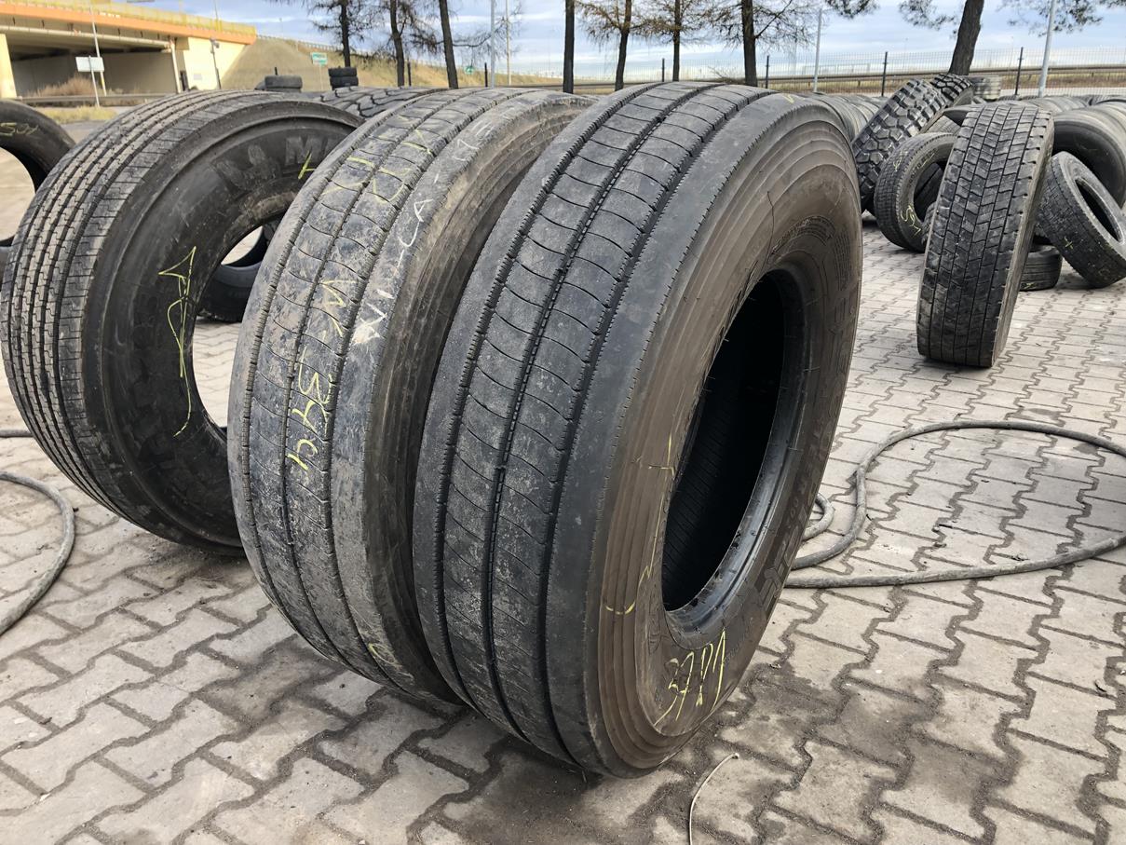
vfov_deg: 49.8
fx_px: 911
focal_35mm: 28
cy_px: 422
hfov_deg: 63.4
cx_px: 563
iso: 25
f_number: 1.8
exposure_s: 1/120
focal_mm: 3.99
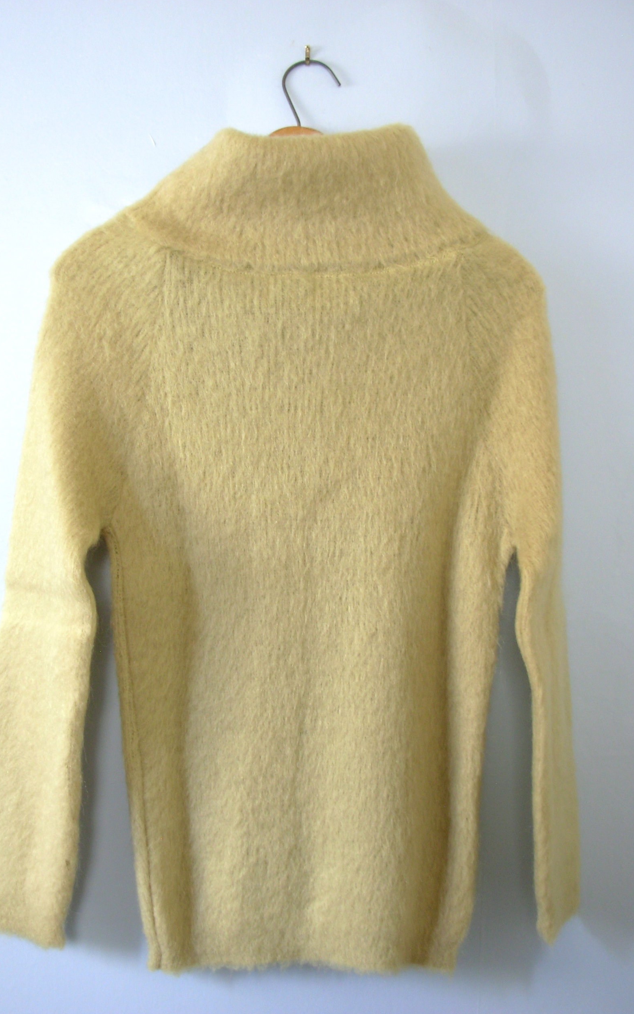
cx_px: 301
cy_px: 510
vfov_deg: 48.2
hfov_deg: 31.2
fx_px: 1133
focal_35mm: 41
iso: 50
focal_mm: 6.3
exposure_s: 1/16.5
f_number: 2.9
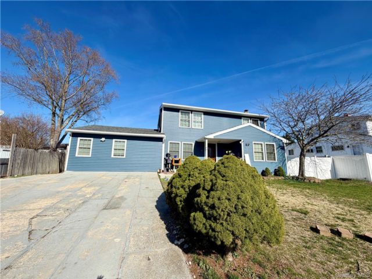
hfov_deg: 102.1
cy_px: 140
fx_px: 150
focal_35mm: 14
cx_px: 186
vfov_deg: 85.7
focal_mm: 2.22
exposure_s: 1/853
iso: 20
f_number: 2.2
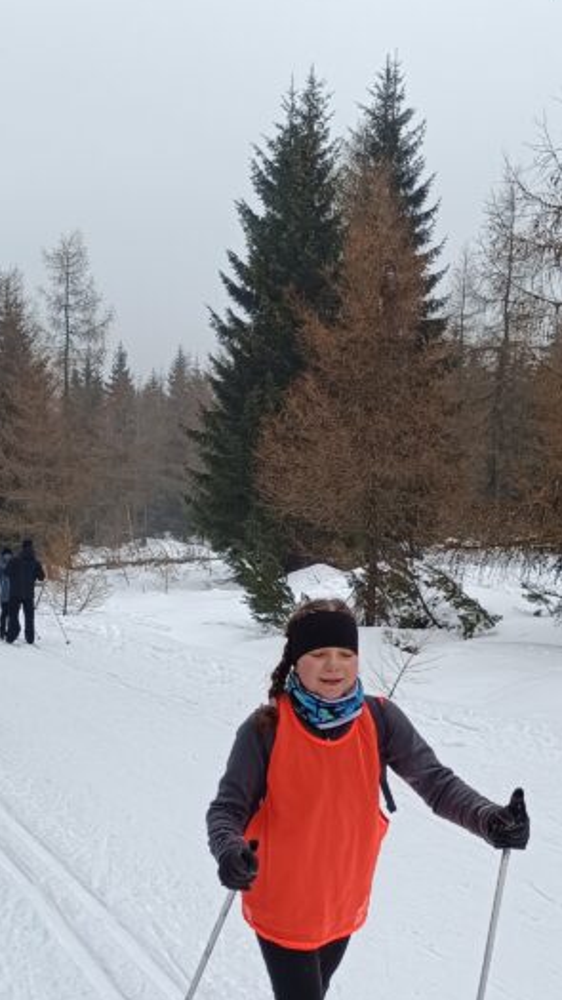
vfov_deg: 38.4
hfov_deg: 23.5
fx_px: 1352
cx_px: 305
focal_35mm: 51
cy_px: 855
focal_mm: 5.59
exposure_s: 1/291
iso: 52
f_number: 1.88
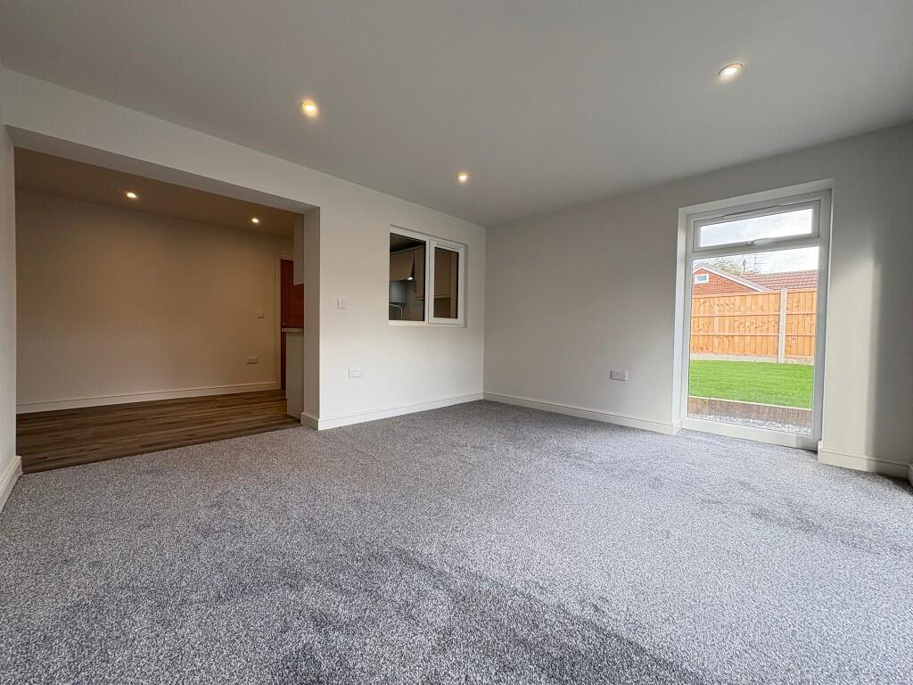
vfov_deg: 85.7
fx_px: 369
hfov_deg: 102.1
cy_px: 342
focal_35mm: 14
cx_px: 456
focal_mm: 2.22
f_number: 2.2
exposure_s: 1/99
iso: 64
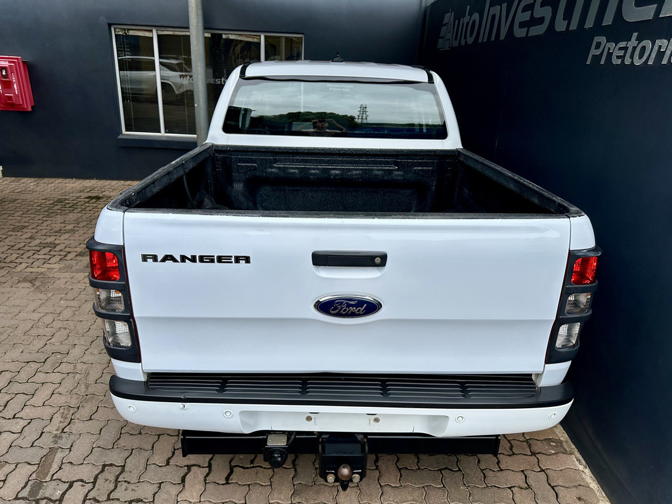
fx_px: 466
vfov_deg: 56.8
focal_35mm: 24
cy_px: 252
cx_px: 336
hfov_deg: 71.6
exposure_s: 1/2155
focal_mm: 6.86
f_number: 1.78
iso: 80
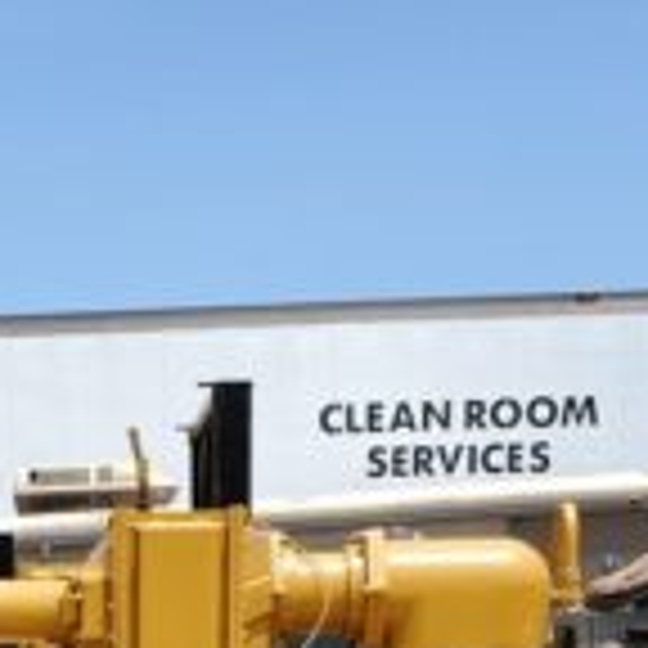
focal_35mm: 96
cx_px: 36
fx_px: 2033
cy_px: 1004
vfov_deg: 16.4
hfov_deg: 17.8
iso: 50
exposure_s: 1/1206
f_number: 2.4
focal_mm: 4.3
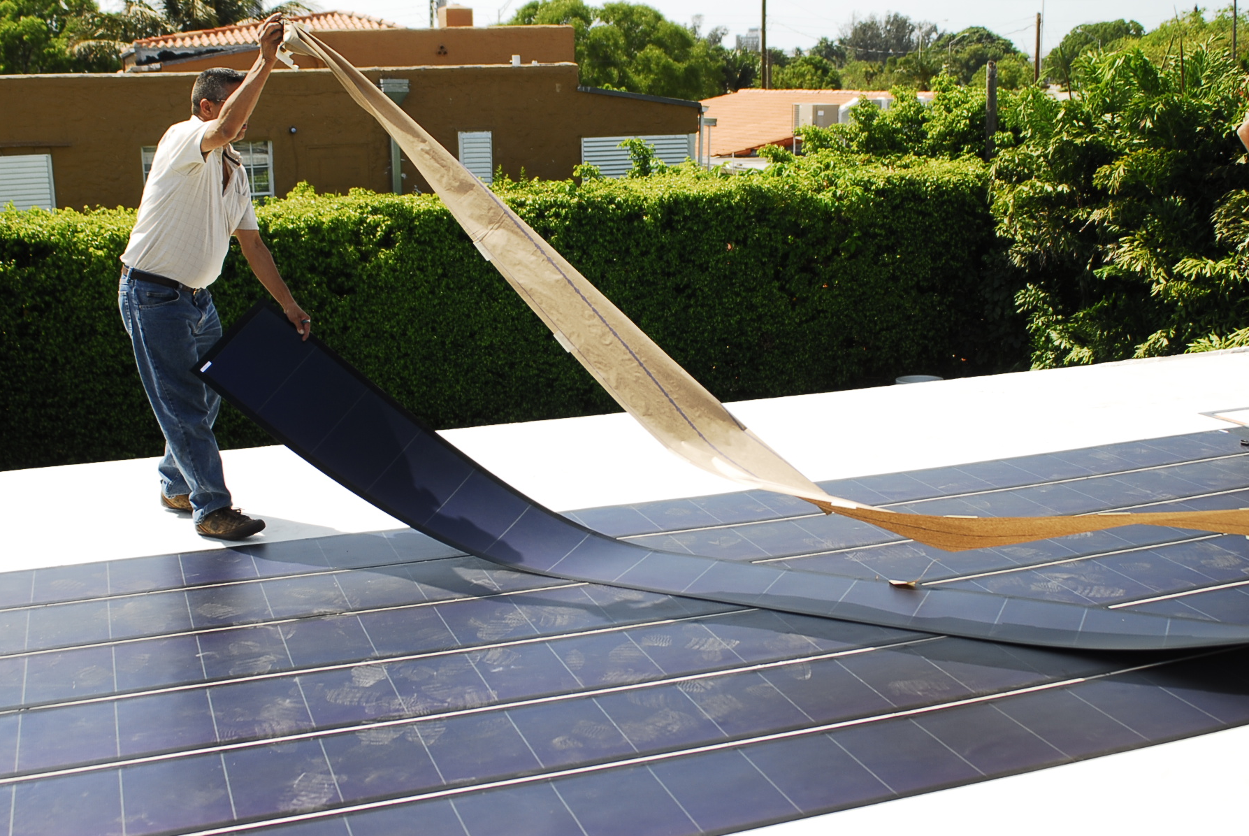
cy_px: 393
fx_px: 1355
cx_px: 596
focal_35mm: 39
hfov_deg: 49.5
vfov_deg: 34.3
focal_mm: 24
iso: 100
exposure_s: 1/1250
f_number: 2.8
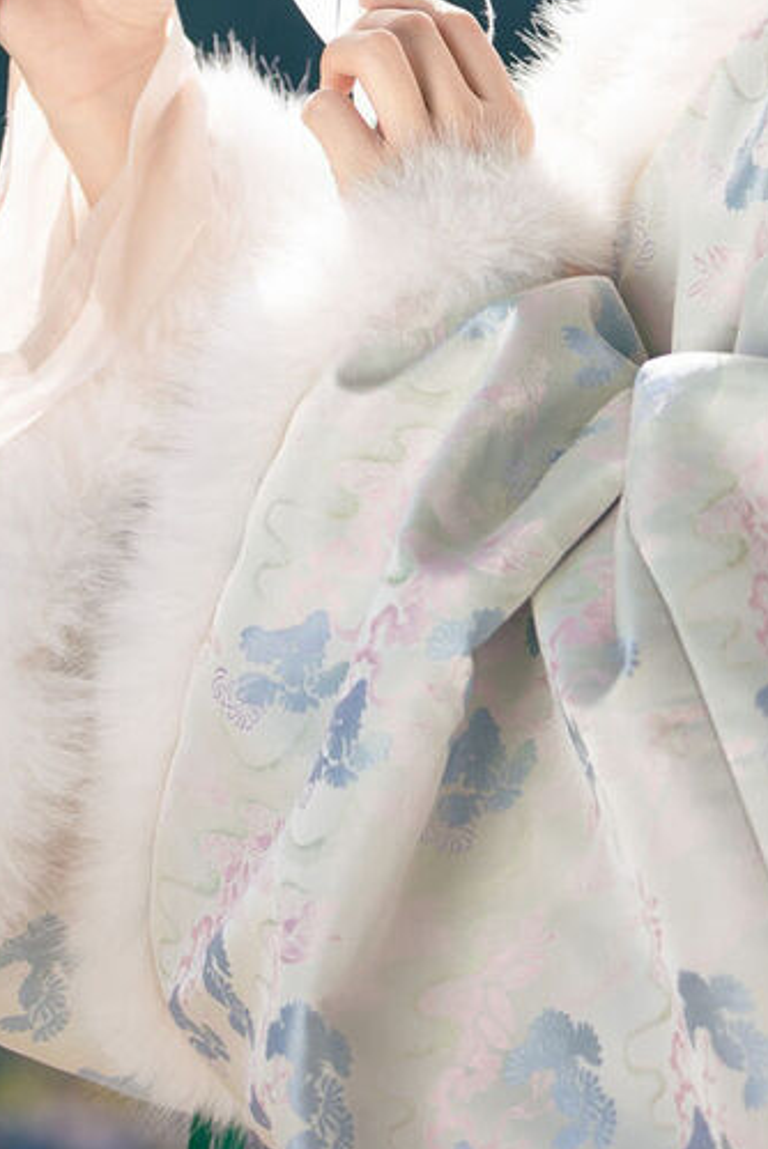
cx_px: 591
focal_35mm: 299
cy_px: -433
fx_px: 9554
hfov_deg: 4.6
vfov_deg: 6.8
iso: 100
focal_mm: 95
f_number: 2.8
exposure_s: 1/640
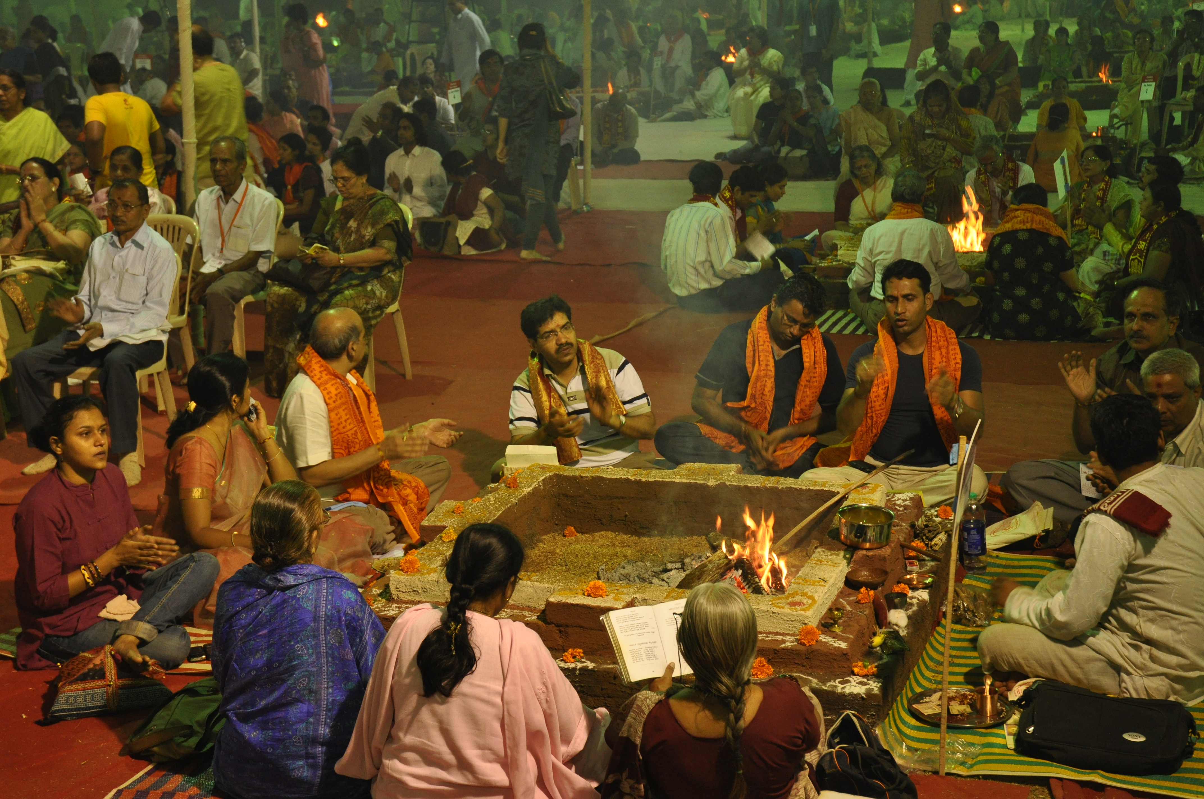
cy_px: 400
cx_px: 602
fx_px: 1904
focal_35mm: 57
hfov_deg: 35.1
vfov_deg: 23.7
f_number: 4.2
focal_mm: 38
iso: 800
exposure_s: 1/40
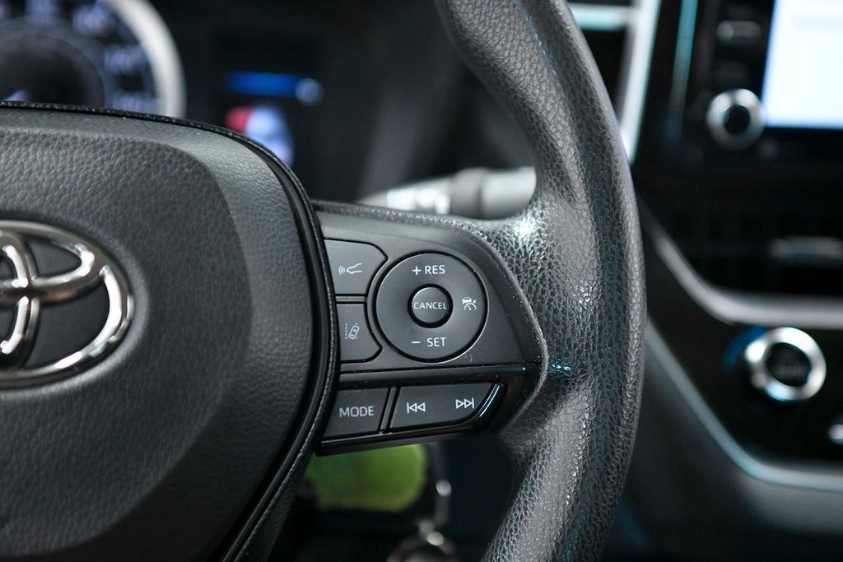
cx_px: 422
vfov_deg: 19.5
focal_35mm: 70
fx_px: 1639
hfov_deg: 28.8
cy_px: 281
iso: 2500
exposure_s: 1/200
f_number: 3.5
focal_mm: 70
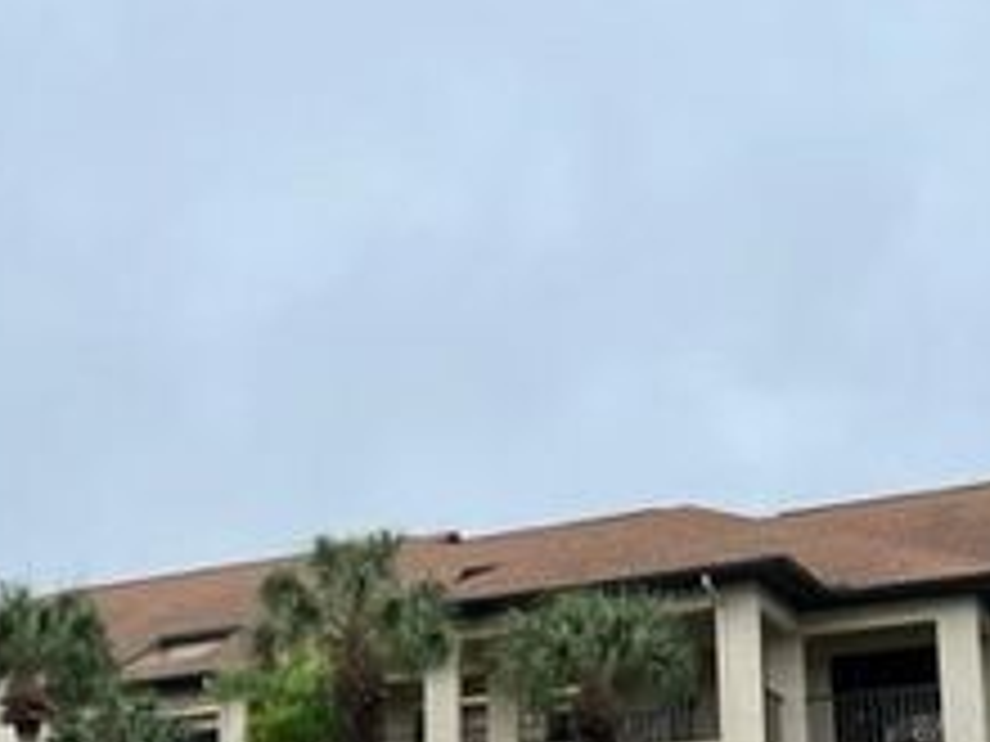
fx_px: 1687
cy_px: 686
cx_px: 410
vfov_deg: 24.0
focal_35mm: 59
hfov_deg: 32.6
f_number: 1.5
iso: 50
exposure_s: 1/1553
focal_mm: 5.7
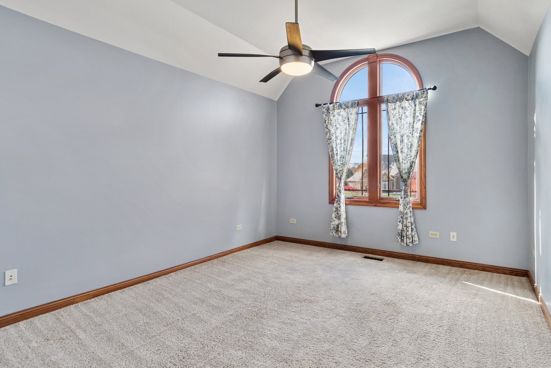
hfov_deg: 90.0
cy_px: 184
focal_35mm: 18
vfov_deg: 67.4
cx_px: 276
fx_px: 275
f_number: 8
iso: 250
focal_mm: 12
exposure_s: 1/6
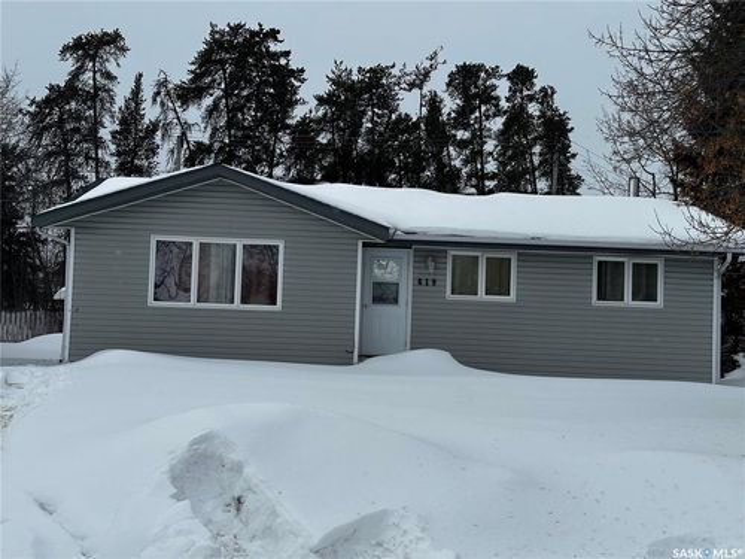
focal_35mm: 48
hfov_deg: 39.7
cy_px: 280
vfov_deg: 30.3
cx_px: 372
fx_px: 1033
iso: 64
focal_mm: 6.86
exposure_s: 1/4566
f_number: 1.78
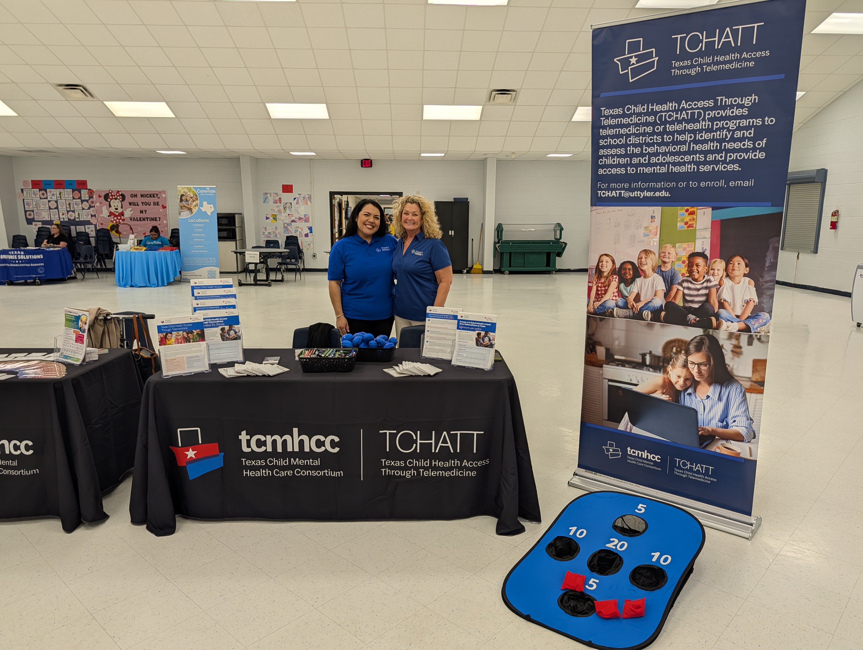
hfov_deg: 71.5
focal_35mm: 24
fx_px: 599
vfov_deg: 56.9
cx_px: 432
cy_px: 325
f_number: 1.68
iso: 17
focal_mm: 6.9
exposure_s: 1/252
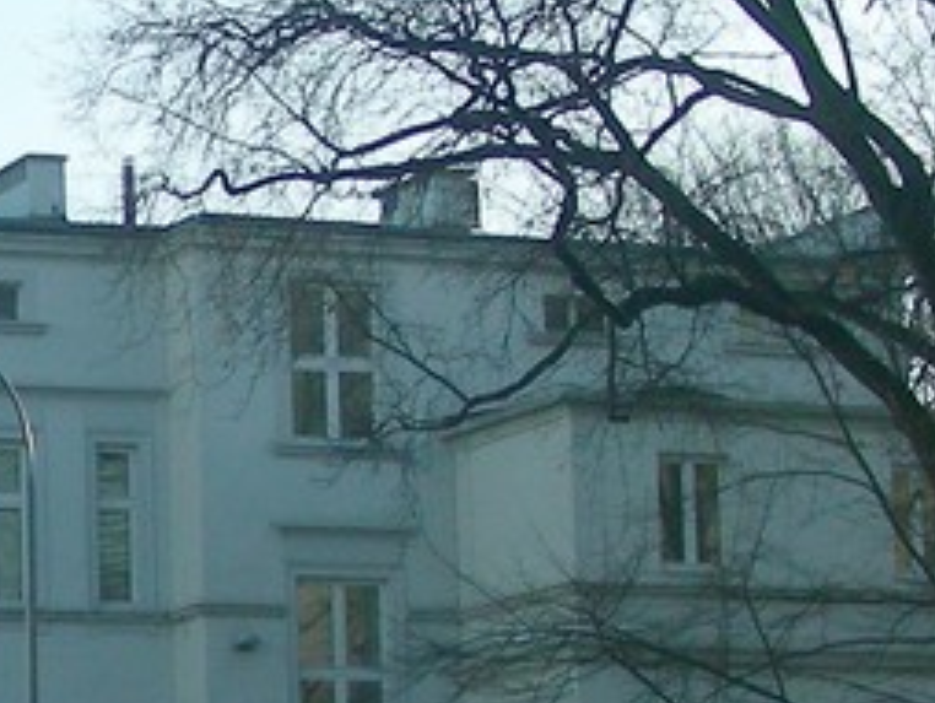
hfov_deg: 12.5
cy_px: 703
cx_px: -232
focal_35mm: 153
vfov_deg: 9.6
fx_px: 4137
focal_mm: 6.3
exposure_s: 1/412
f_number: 4
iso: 50
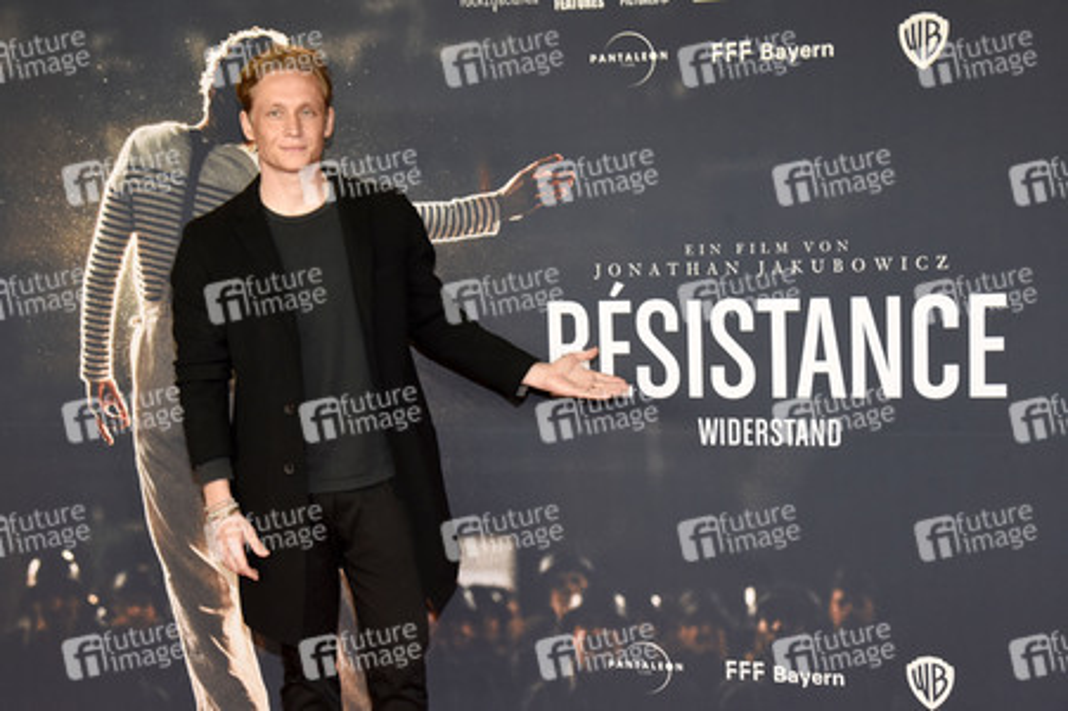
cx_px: 534
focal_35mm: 50
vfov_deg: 27.0
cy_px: 356
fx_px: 1482
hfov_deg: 39.6
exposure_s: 1/125
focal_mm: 50
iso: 2000
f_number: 6.3
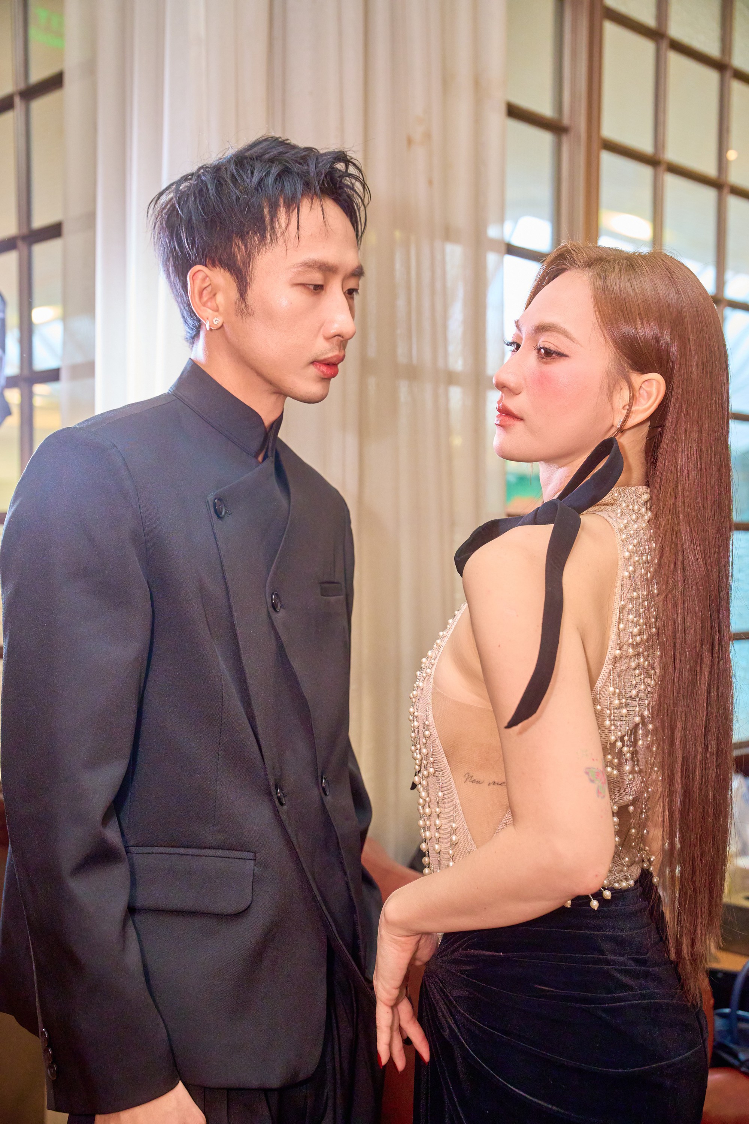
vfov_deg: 46.0
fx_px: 1323
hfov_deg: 31.6
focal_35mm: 42
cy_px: 562
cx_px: 374
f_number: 4
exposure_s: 1/125
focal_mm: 42.4
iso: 3200
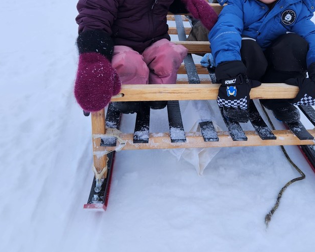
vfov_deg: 39.4
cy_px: 73
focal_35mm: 37
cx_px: 200
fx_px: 345
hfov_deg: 48.5
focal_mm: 5.4
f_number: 1.8
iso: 25
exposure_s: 1/180
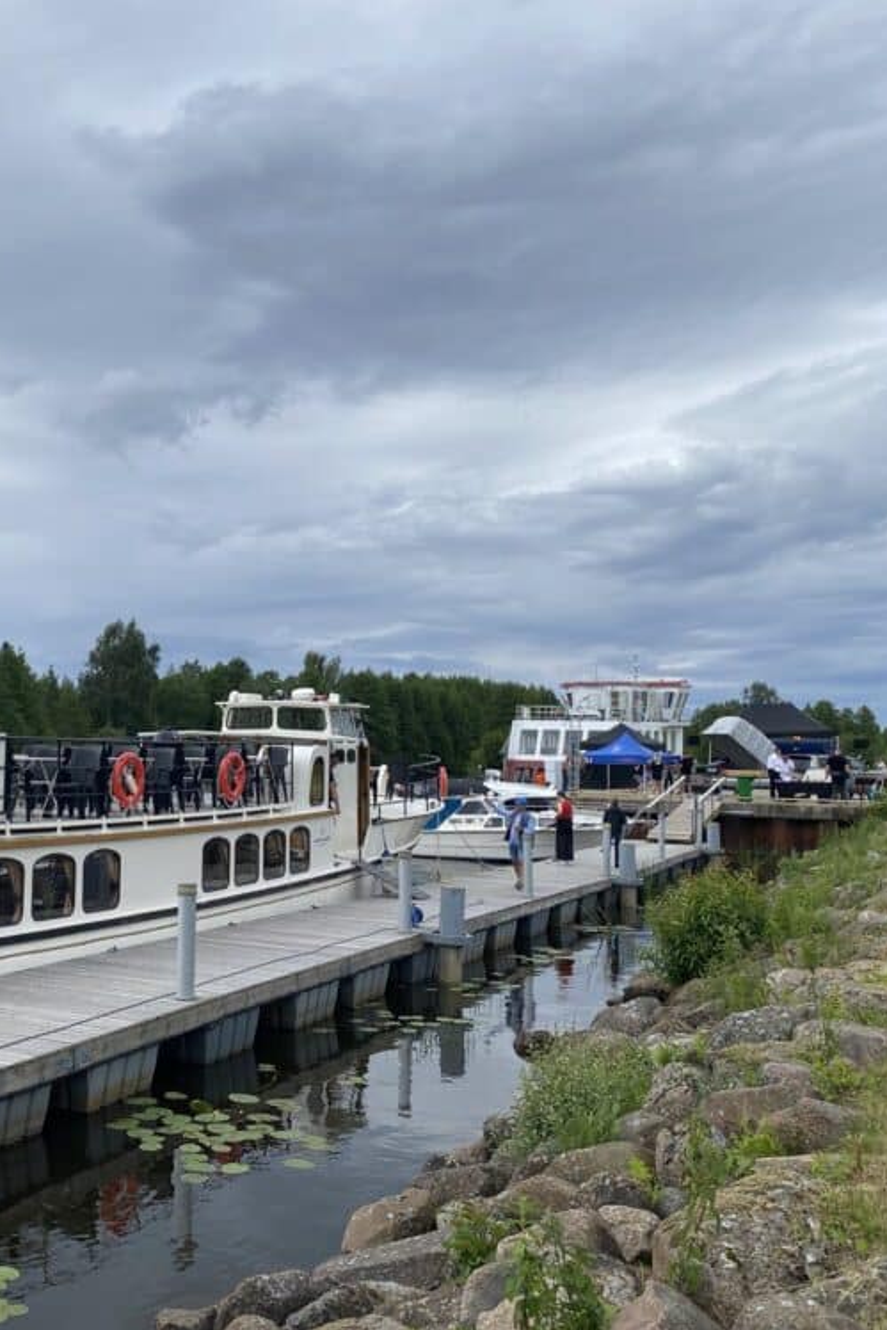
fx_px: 1367
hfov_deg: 34.7
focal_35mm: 37
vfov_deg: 51.9
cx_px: 156
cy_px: 679
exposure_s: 1/2890
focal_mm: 4.25
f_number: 1.8
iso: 32
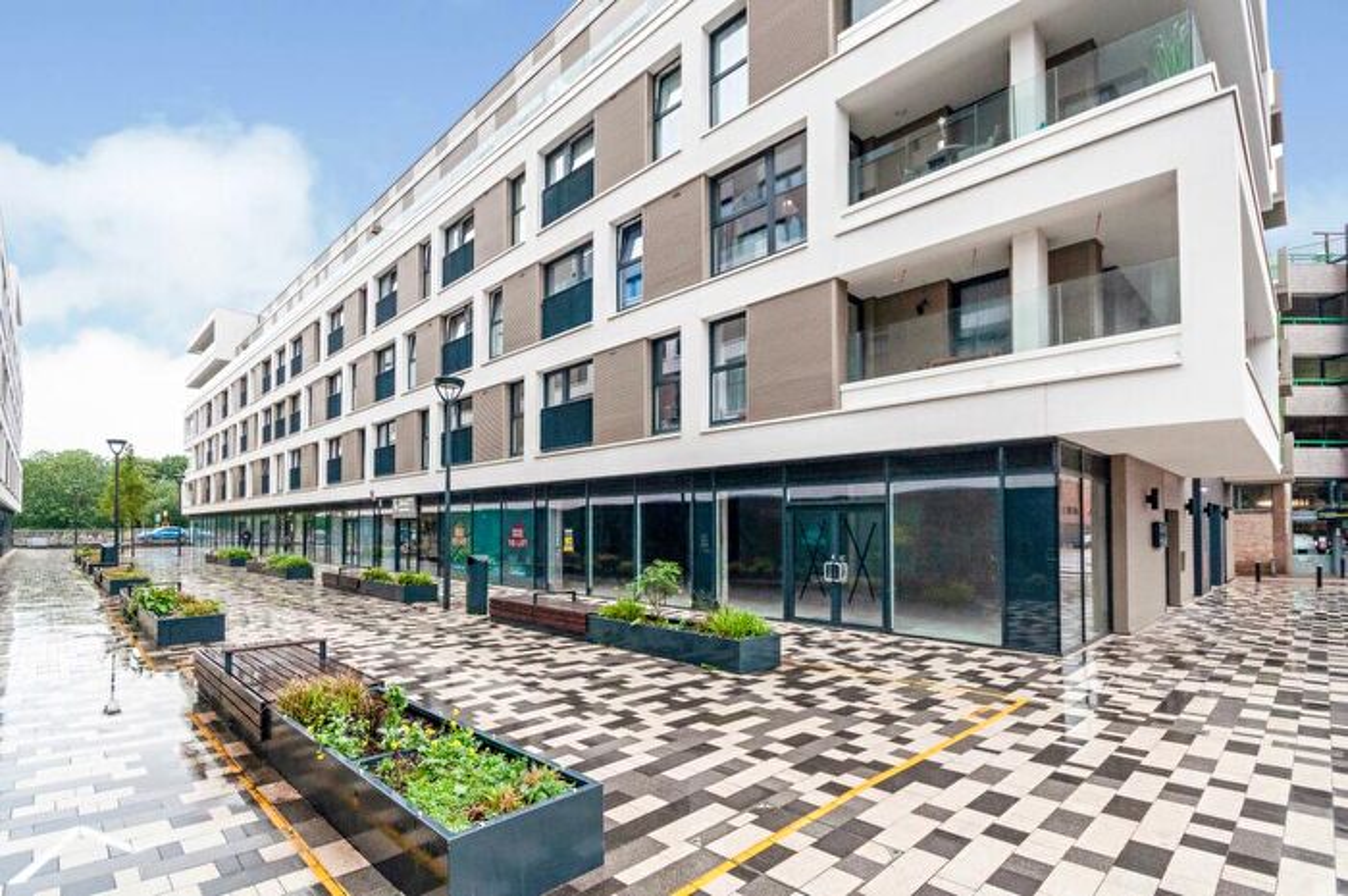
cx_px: 674
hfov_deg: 95.0
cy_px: 448
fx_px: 617
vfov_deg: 71.9
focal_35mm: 16
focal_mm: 11
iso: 800
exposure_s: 1/200
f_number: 9
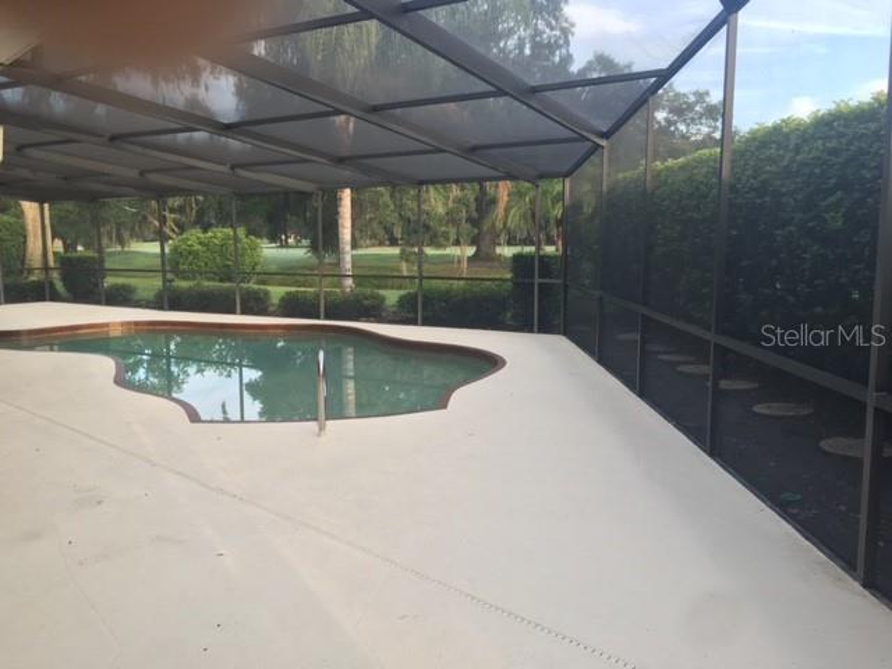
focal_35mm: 29
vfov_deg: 48.2
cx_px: 446
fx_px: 747
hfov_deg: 61.7
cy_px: 334
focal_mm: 4.15
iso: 40
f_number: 2.2
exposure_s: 1/120
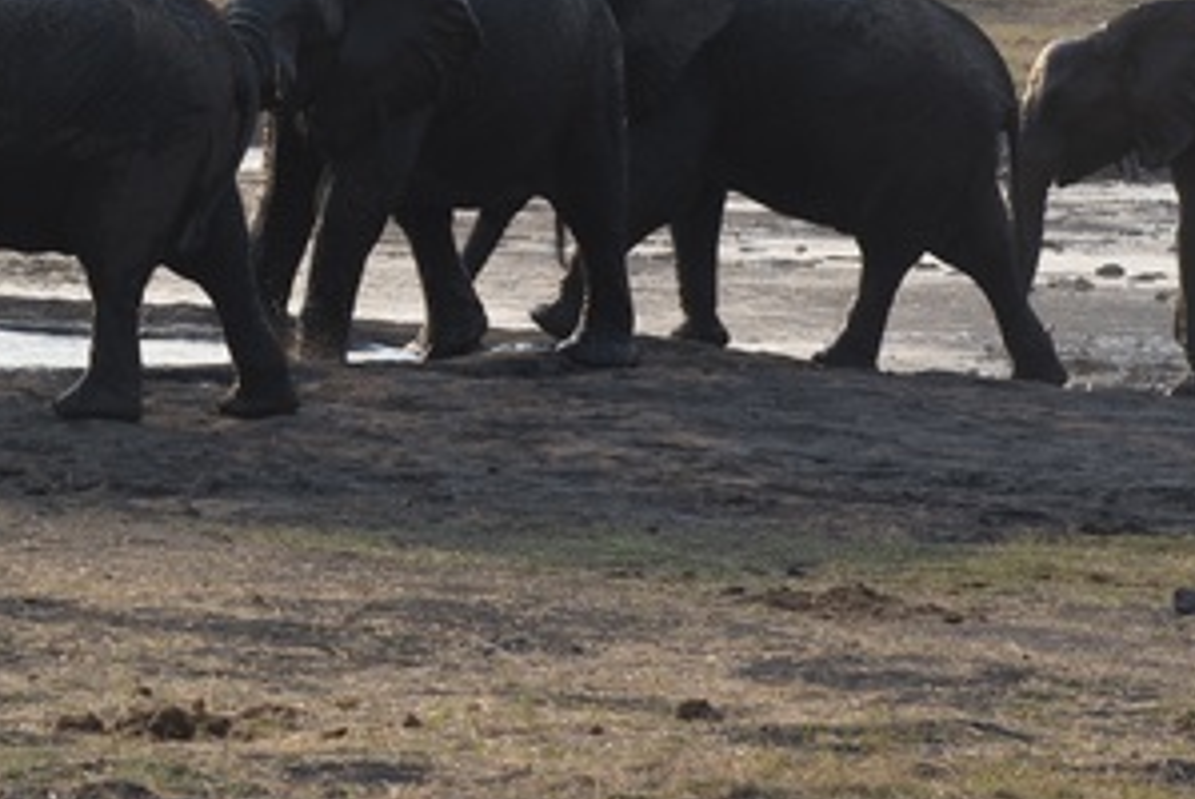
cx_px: 72
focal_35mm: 540
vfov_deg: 2.5
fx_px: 17942
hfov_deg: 3.8
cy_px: -210
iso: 280
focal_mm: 190
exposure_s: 1/250
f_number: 8
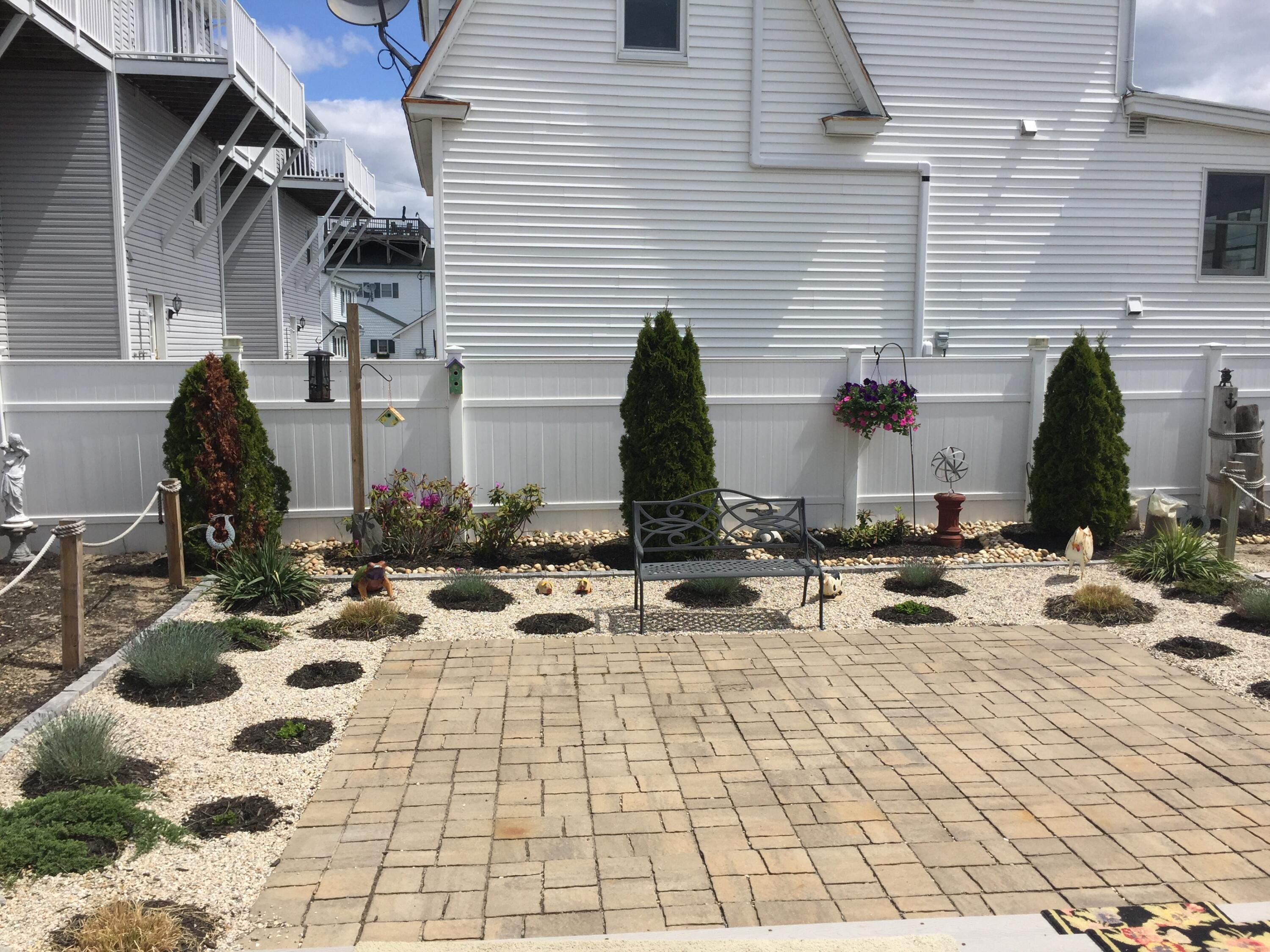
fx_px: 1064
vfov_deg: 48.2
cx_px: 635
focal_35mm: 29
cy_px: 476
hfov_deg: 61.7
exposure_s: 1/3300
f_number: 2.2
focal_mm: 4.15
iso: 32
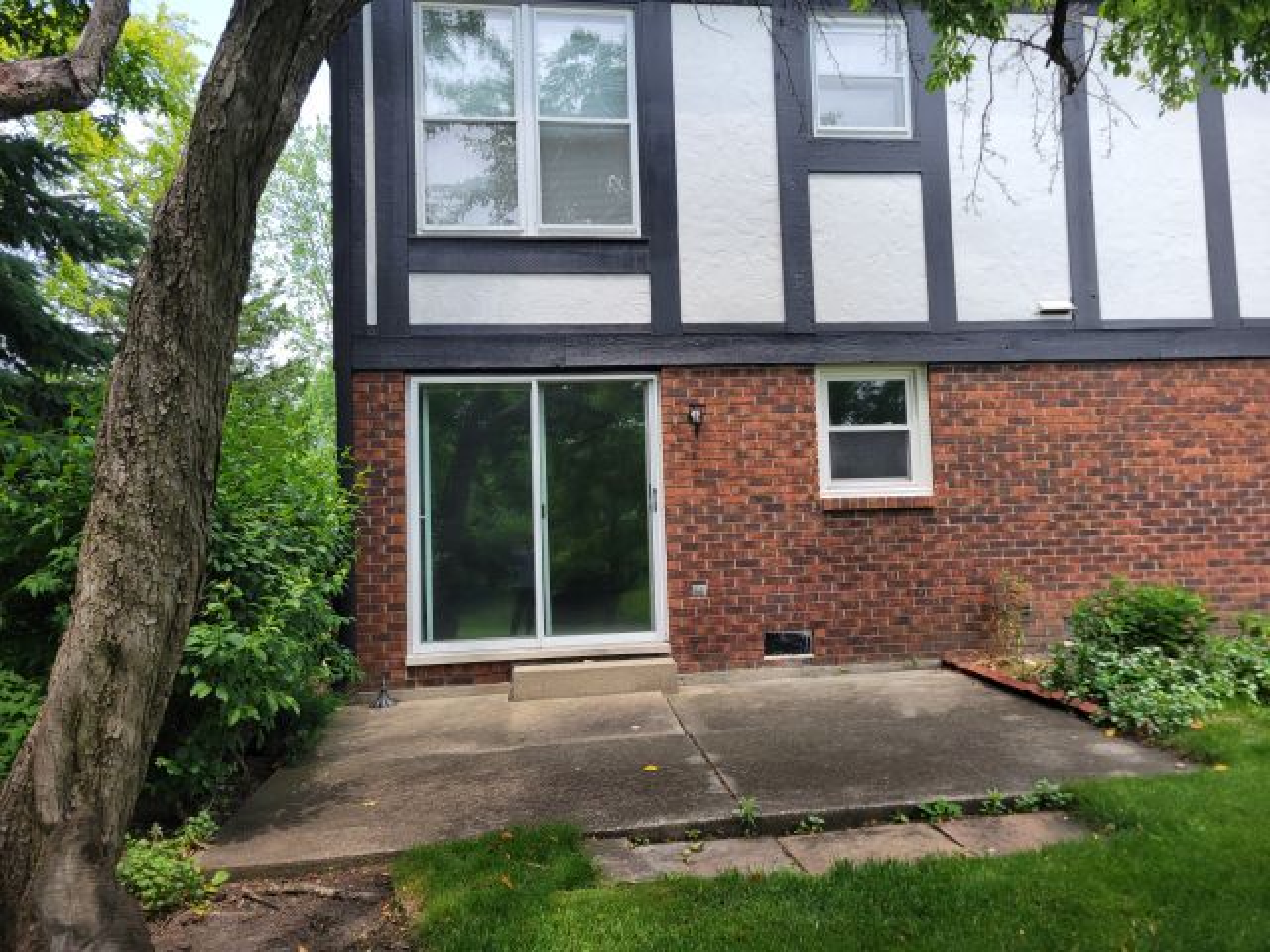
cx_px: 635
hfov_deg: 67.3
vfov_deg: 53.1
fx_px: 954
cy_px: 476
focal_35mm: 26
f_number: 1.8
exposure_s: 1/701
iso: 40
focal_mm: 5.4
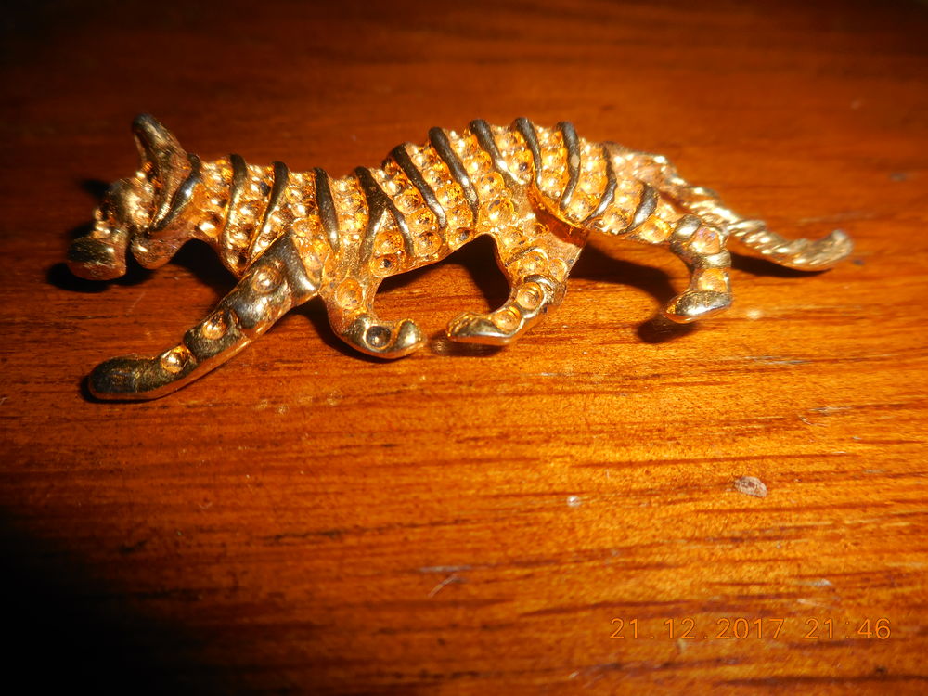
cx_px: 464
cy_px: 348
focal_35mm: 25
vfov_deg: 54.9
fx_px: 670
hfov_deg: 69.4
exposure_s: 1/25
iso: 125
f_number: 10.5
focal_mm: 4.5
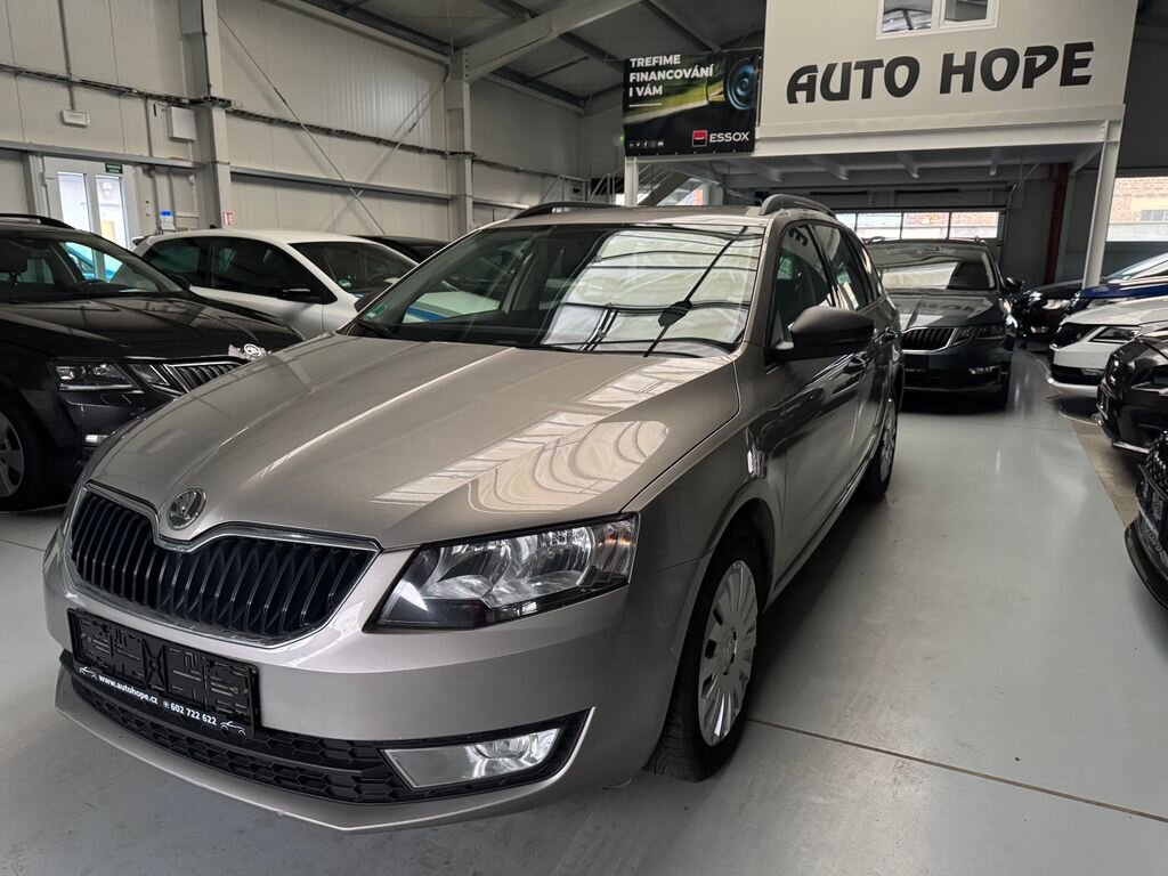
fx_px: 810
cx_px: 584
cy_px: 438
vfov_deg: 56.8
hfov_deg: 71.6
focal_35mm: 24
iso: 800
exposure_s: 1/47
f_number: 1.78
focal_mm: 6.76
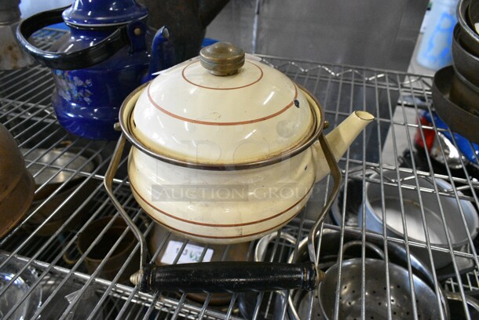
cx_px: 240
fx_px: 360
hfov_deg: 67.3
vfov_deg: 48.0
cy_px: 160
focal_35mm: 27
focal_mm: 18
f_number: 7.1
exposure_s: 1/200
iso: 6400
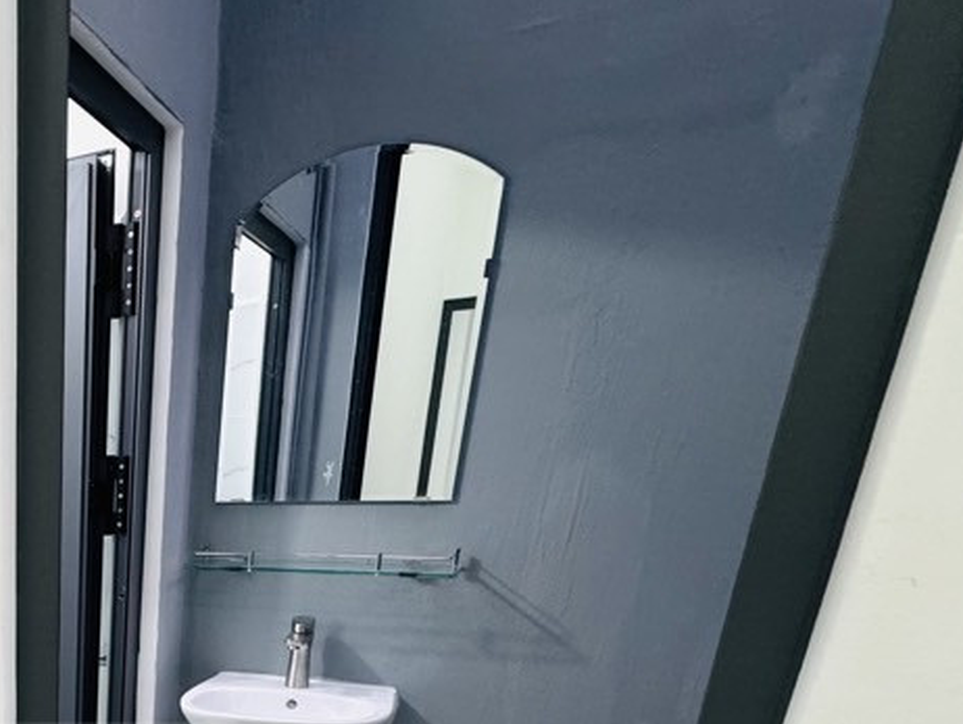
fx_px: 863
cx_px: -40
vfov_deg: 38.0
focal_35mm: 31
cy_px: 793
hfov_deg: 46.7
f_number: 2.2
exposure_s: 1/50
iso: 200
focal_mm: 2.22
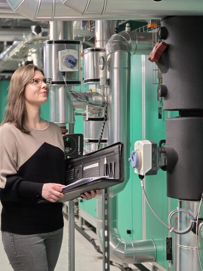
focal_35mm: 82
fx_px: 641
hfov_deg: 18.0
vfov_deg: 23.8
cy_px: 126
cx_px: 89
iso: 320
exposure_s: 1/100
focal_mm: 7.9
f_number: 2.4
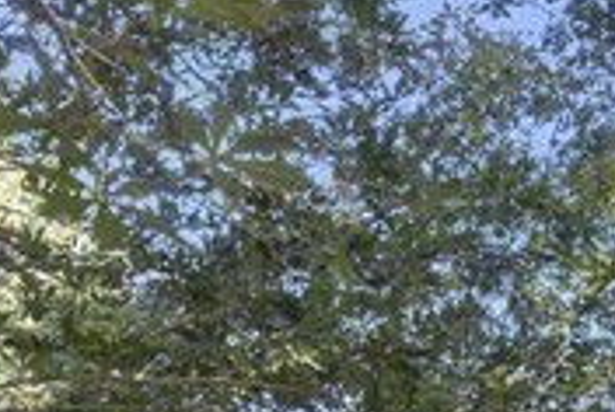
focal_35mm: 93
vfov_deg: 12.2
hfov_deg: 21.1
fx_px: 1591
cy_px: 951
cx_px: 618
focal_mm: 16
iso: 320
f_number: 11
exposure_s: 1/8
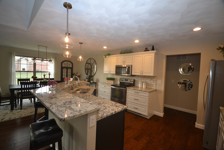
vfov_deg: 77.3
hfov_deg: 100.4
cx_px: 112
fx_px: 93
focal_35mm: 15
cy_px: 75
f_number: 4
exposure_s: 1/60
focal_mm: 10
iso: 1000
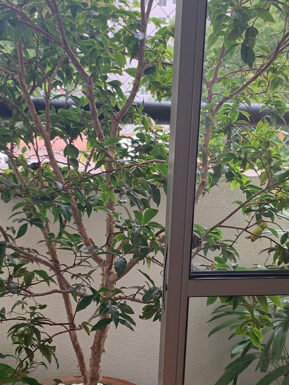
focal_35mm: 61
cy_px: 220
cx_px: 168
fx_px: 679
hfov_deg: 24.0
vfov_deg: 31.6
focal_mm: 4.25
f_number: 1.8
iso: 100
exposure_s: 1/85
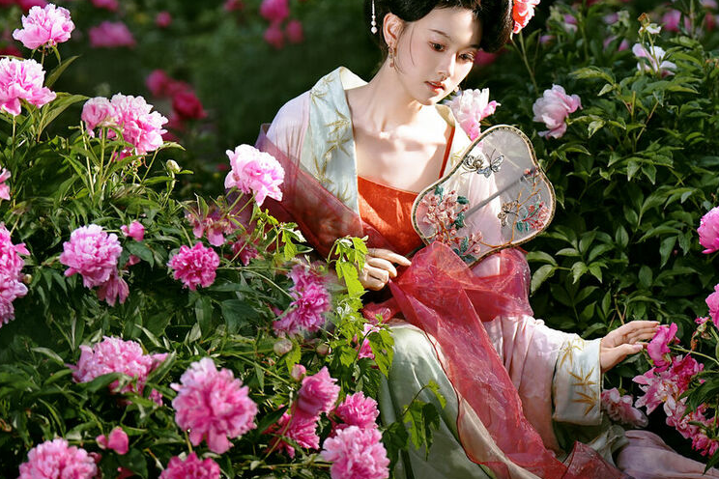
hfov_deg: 14.2
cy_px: 188
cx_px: 401
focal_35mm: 144
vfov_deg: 9.5
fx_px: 2876
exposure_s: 1/250
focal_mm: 102
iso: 640
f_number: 2.8
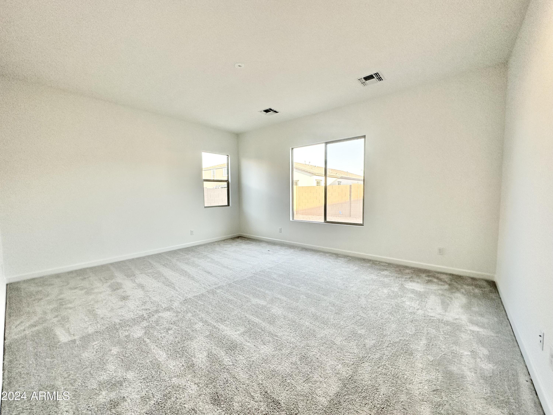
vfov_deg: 85.7
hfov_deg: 102.1
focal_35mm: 14
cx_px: 276
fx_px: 224
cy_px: 208
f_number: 2.2
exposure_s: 1/120
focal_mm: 2.22
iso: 125
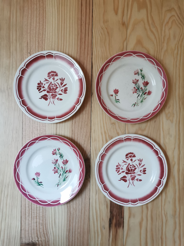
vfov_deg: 65.3
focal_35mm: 27
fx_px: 191
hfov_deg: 51.4
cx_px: 92
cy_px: 123
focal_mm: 5.58
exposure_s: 1/50
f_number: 1.8
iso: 250
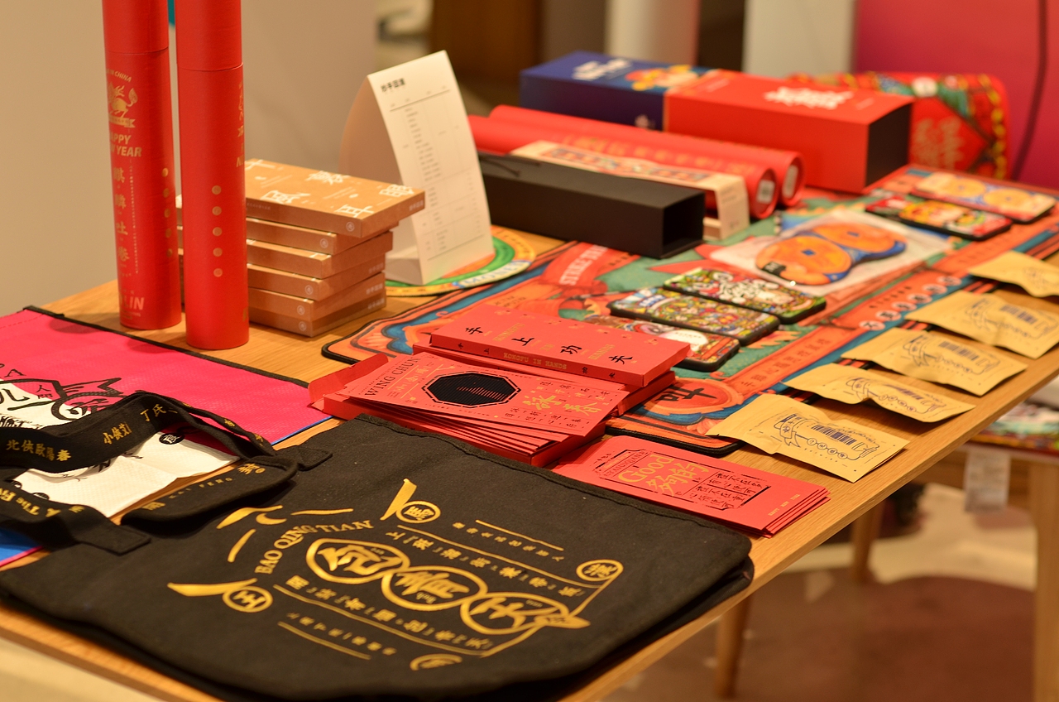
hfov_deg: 27.0
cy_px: 351
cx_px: 530
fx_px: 2202
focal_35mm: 75
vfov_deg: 18.1
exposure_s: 1/50
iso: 100
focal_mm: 50
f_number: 3.5
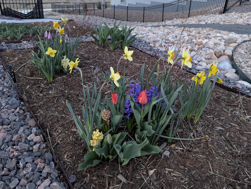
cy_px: 79
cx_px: 119
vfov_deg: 49.6
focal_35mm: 28
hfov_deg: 63.3
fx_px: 203
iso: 1451
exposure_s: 1/80.7
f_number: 1.85
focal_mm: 6.81
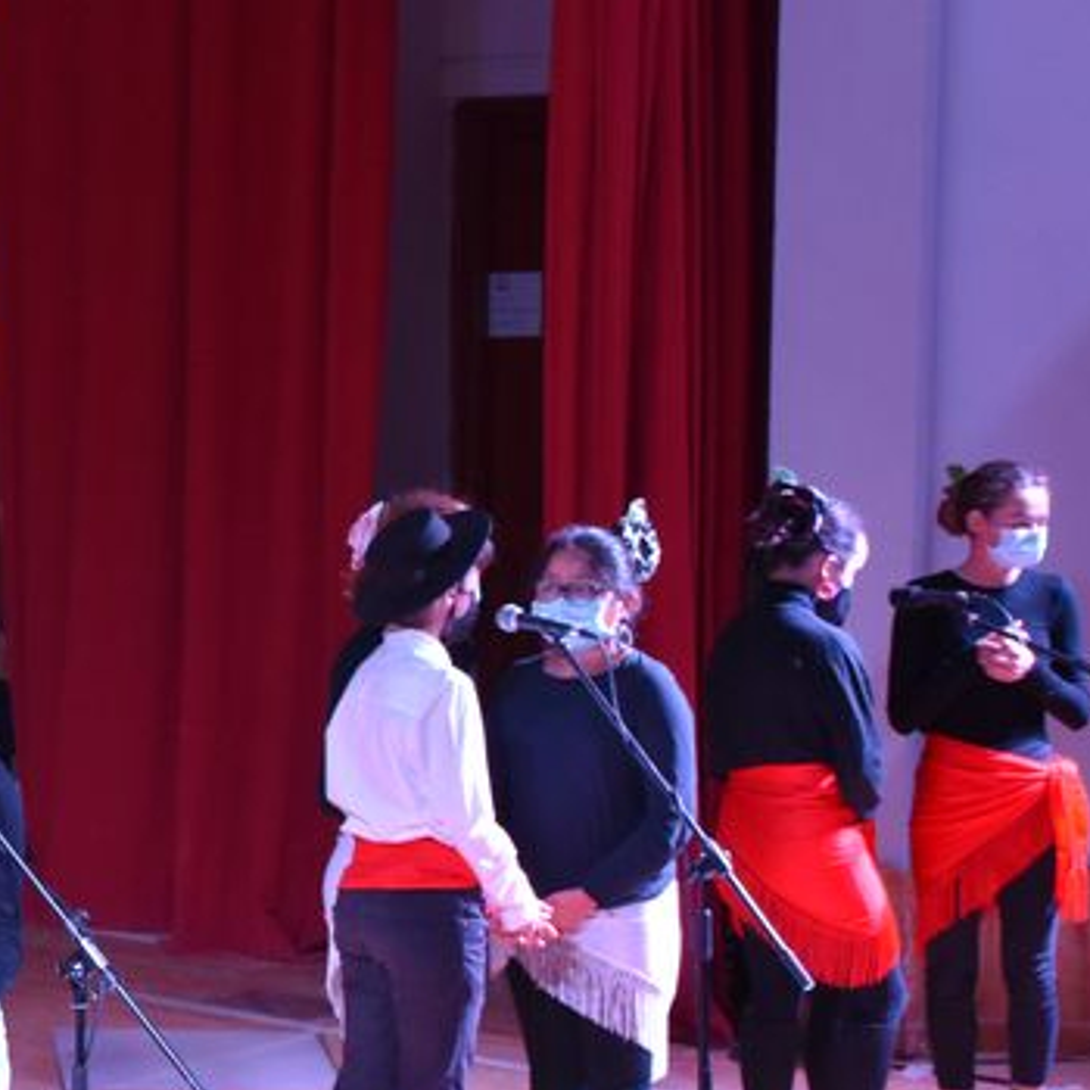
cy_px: 659
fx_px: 3817
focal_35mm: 107
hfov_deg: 15.4
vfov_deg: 16.2
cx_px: -349
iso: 1800
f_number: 4.2
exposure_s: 1/60
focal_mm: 31
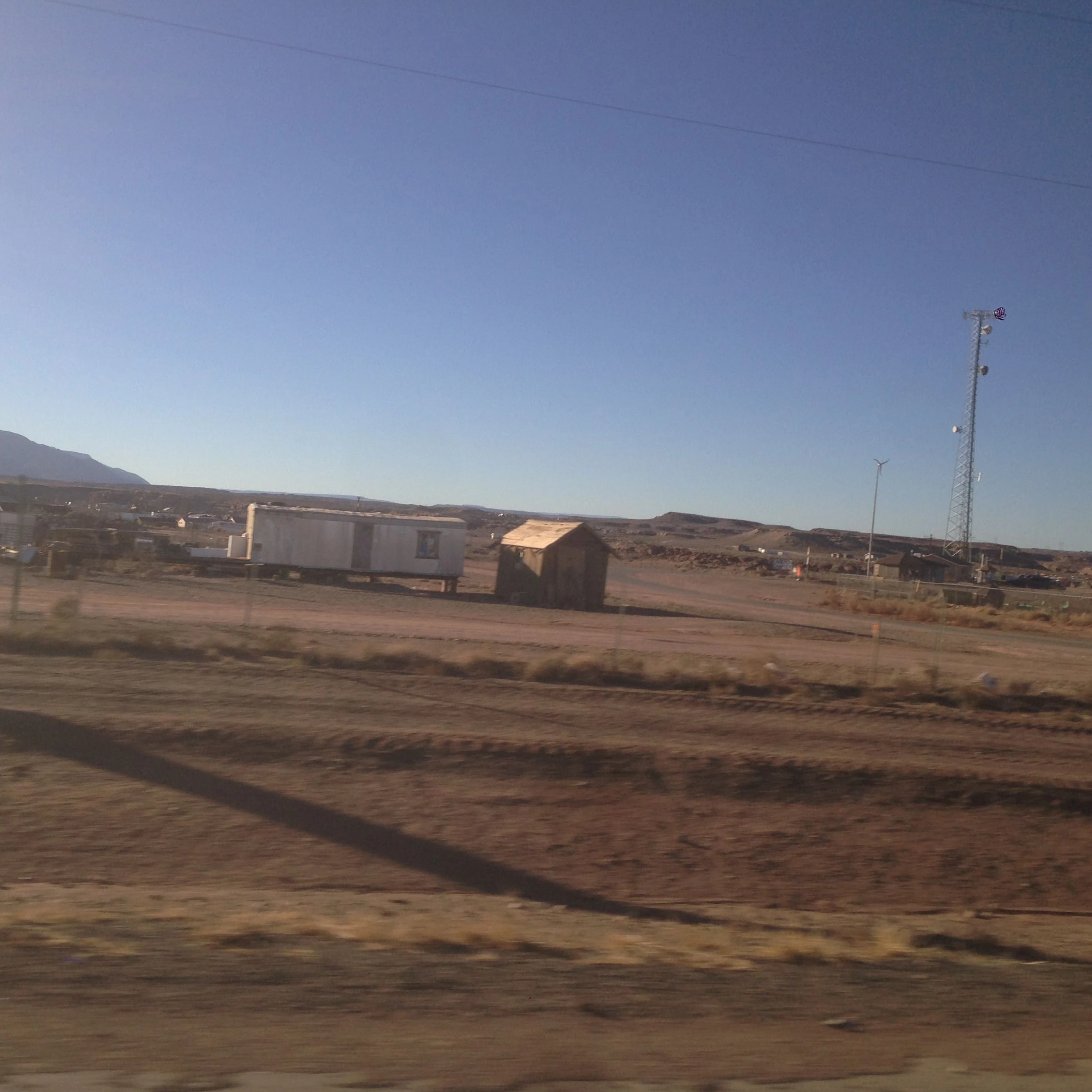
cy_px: 547
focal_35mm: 39
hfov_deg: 42.8
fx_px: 1392
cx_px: 484
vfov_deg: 42.8
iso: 50
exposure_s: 1/159
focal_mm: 4.12
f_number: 2.4
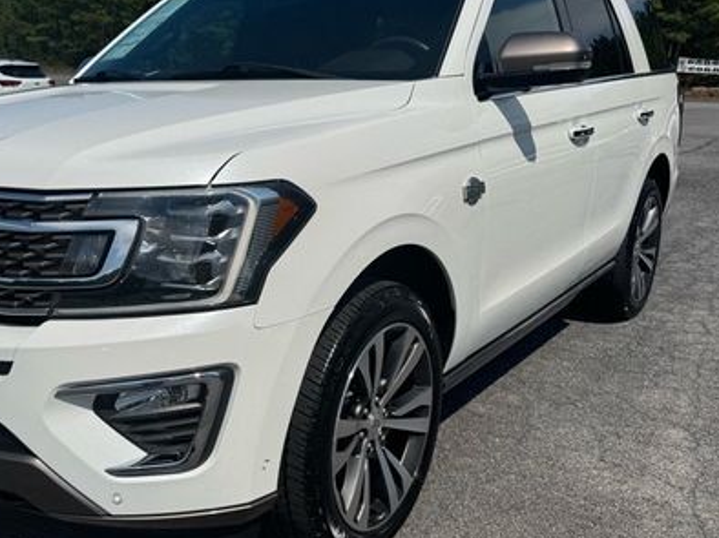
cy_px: 314
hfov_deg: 47.0
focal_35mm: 39
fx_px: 810
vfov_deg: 36.7
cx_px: 234
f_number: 1.78
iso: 80
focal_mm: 6.76
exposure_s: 1/12346
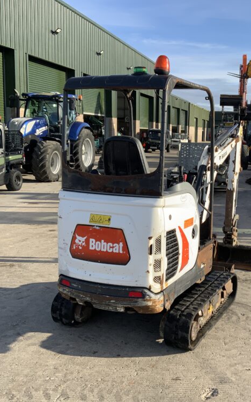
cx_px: 194
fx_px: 460
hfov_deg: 30.0
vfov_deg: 47.2
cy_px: 204
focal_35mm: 42
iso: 16
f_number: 1.8
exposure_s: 1/1121
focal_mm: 3
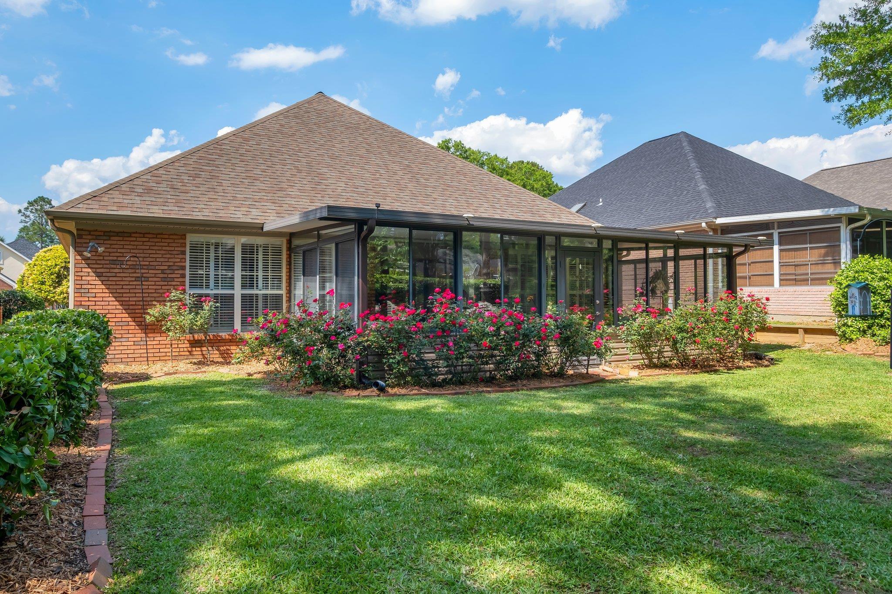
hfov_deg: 73.7
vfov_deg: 53.1
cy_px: 297
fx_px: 595
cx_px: 446
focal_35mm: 24
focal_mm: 15.9
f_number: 8
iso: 250
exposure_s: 1/110
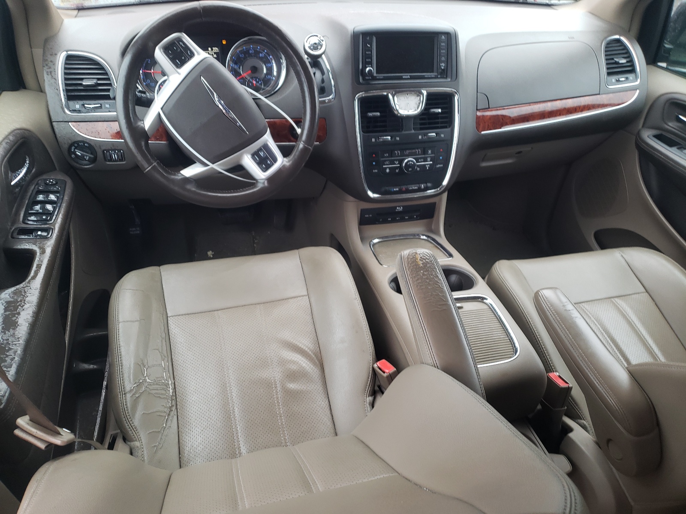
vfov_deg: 53.1
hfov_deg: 67.3
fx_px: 515
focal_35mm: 26
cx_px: 343
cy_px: 257
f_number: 1.5
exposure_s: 1/60.2
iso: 62
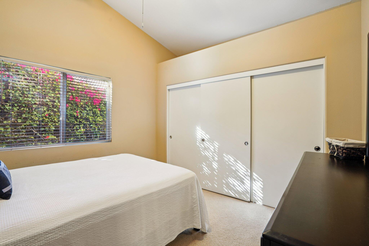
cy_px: 123
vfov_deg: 73.7
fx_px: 164
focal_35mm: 16
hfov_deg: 96.7
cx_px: 184
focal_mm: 16
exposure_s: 1/13
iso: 400
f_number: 8
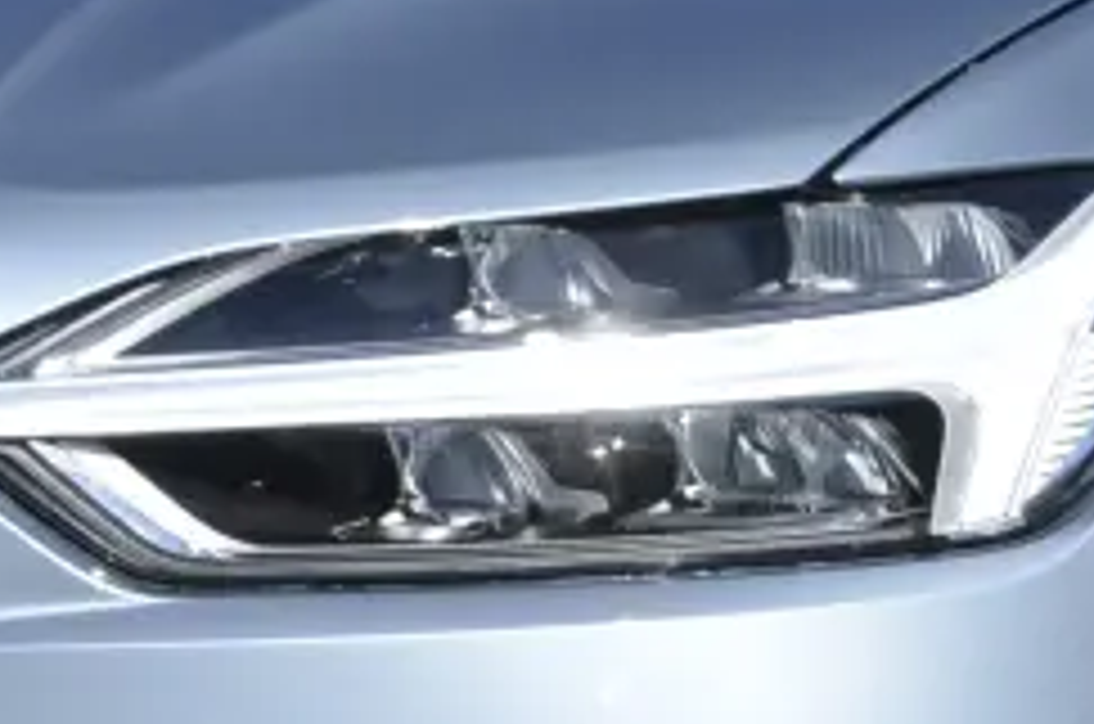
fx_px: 15255
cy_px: 99
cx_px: 862
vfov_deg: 2.7
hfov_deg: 4.1
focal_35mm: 503
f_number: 8
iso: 125
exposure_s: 1/250
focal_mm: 50
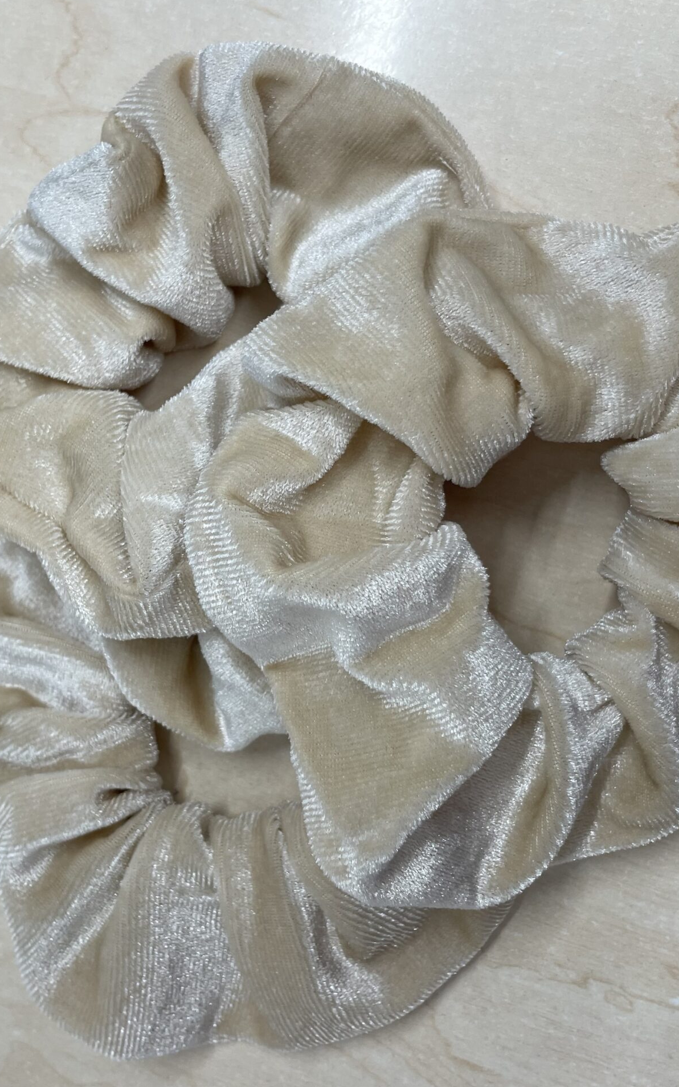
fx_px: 1095
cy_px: 542
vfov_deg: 52.7
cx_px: 322
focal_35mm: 37
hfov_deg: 34.4
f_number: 1.6
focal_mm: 4.2
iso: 32
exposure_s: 1/100
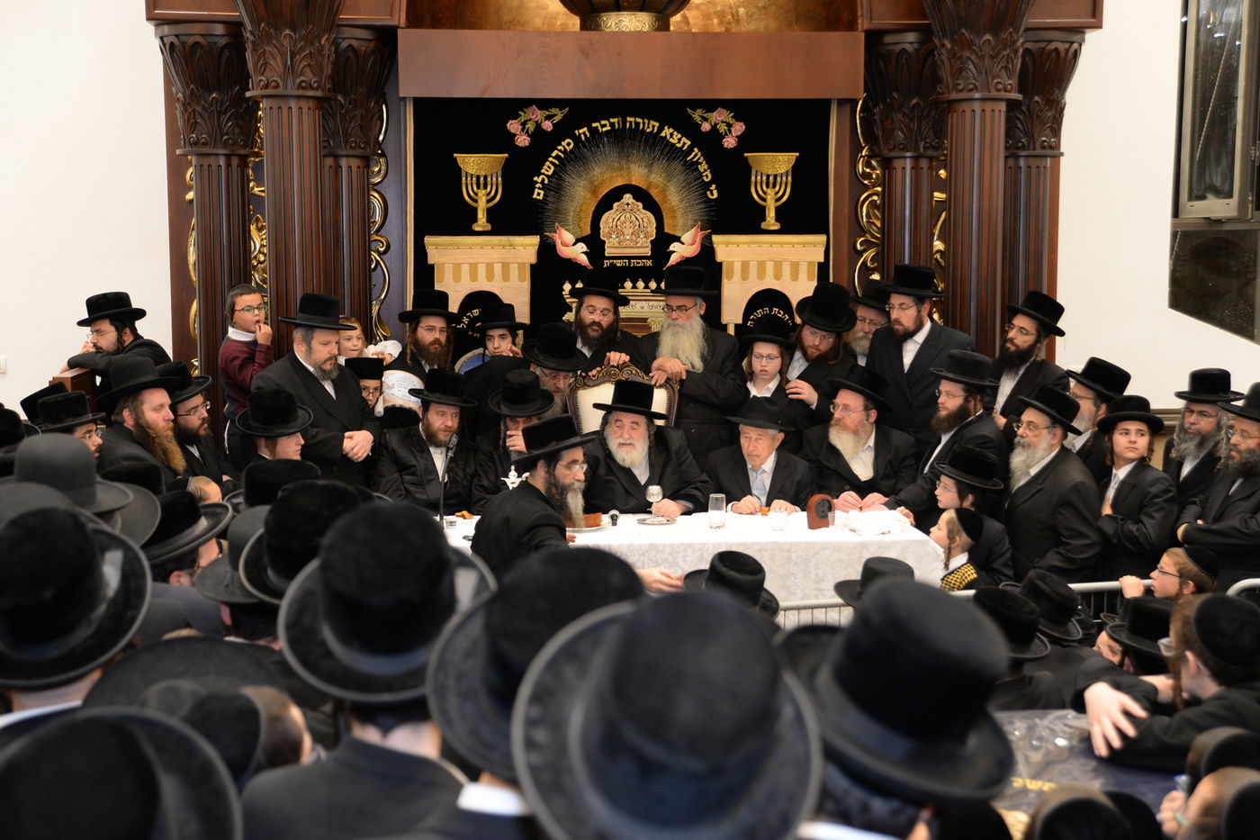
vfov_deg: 24.2
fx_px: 1960
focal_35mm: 56
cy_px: 420
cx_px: 630
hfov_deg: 35.6
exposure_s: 1/80
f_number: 4.5
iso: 800
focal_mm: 56
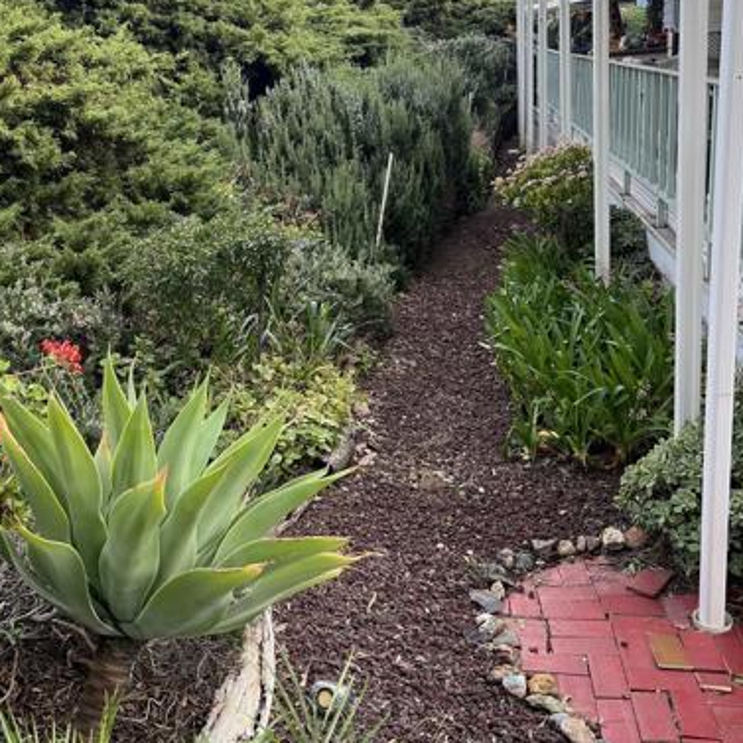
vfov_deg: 42.7
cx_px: 274
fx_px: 947
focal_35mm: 39
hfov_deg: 42.5
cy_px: 304
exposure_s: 1/367
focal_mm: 5.7
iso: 50
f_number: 1.5
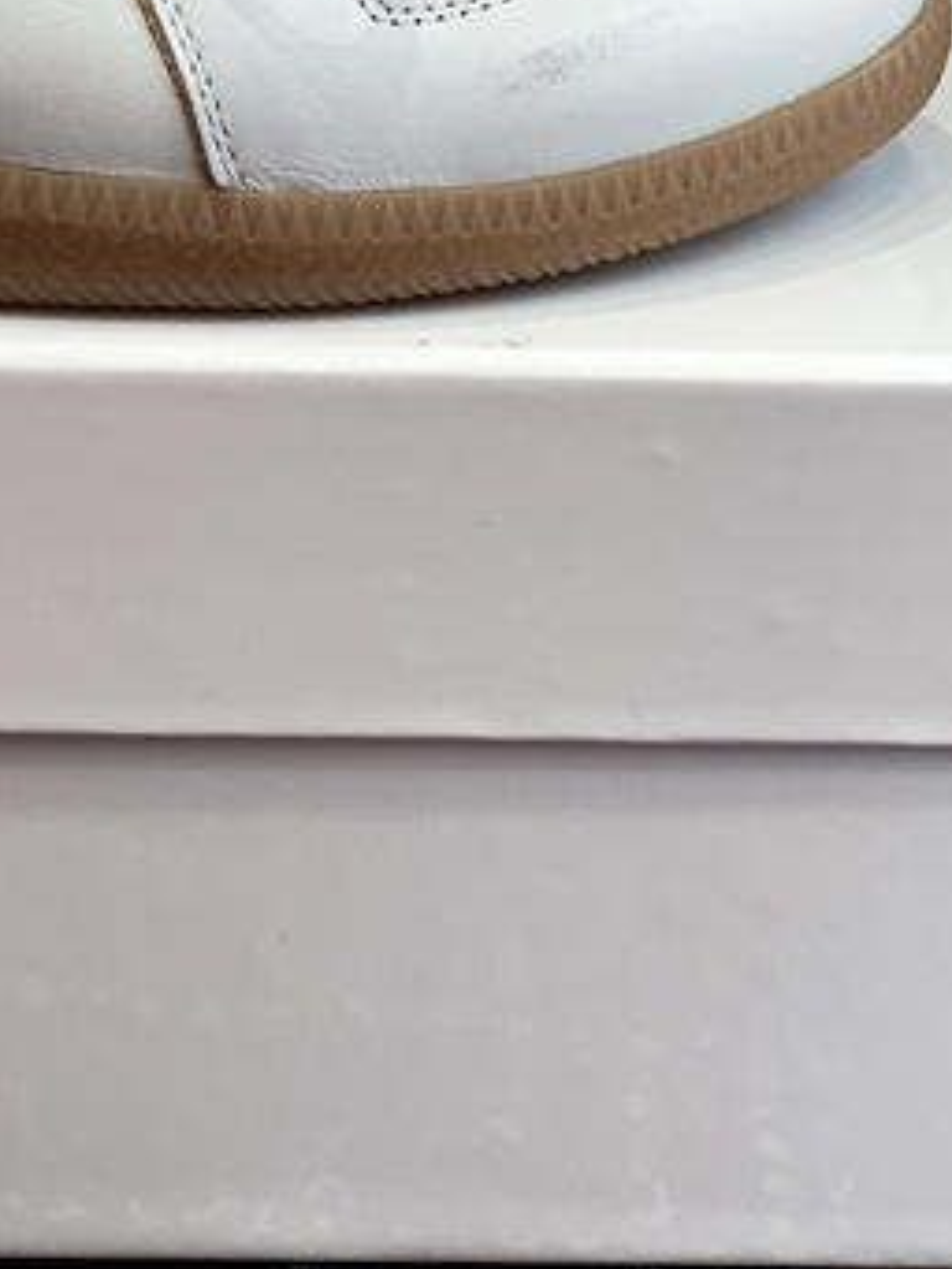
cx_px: -164
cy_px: -175
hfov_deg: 11.0
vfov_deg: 14.5
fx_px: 4837
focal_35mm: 132
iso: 50
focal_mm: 6
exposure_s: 1/122
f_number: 2
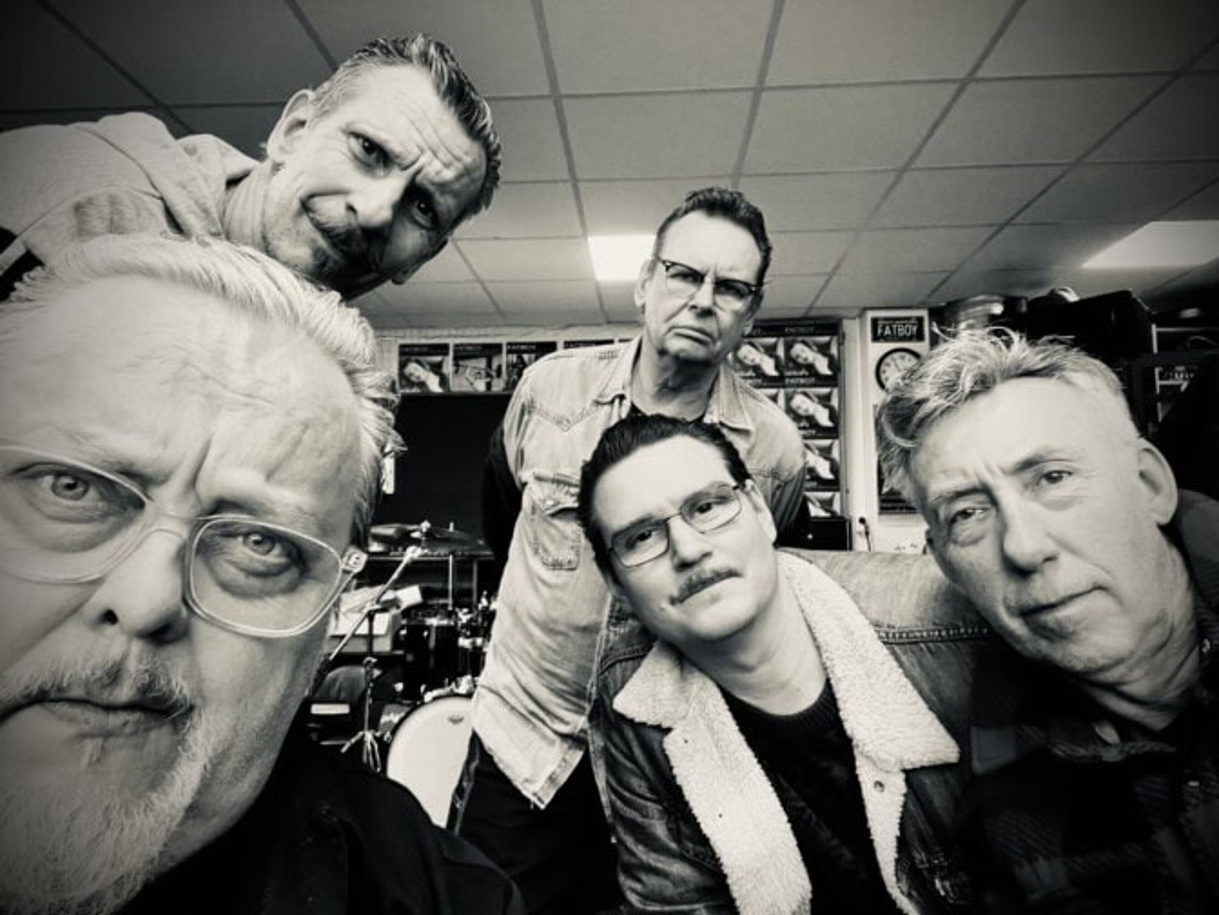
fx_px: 810
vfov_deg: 58.9
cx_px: 610
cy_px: 458
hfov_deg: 73.9
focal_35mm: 23
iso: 250
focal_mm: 2.7
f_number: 2.2
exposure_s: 1/50
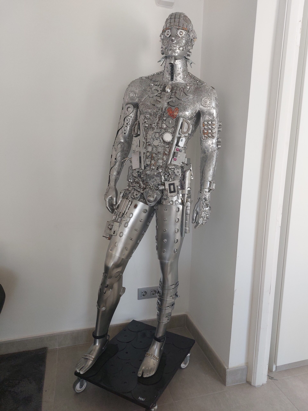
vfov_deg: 69.4
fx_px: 297
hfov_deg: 54.9
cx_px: 154
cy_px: 206
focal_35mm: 25
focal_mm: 5.23
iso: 125
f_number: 1.8
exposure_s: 1/100
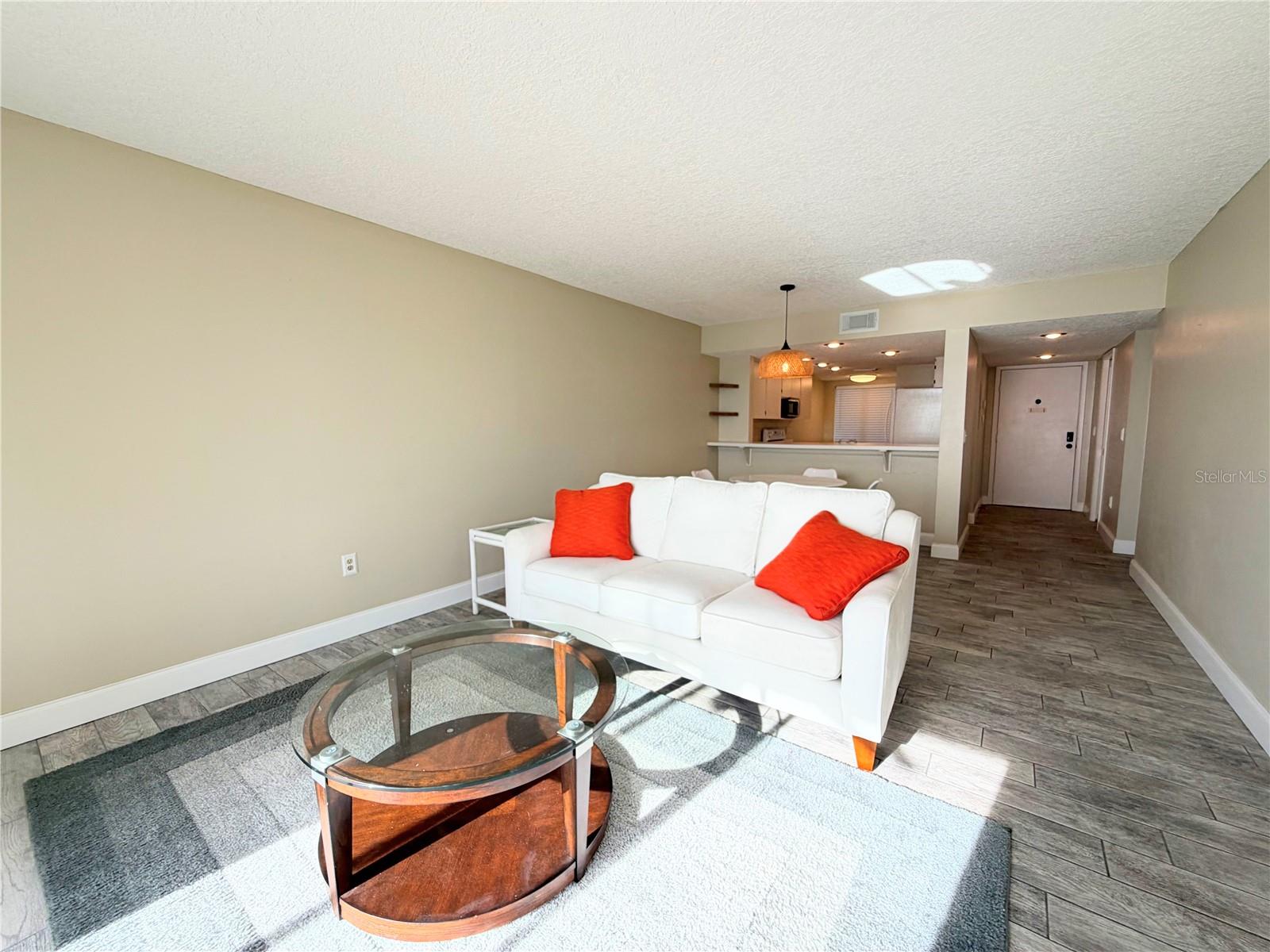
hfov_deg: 102.1
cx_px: 635
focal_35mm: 14
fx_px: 514
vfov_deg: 85.7
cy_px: 476
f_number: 2.2
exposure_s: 1/201
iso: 40
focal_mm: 2.22
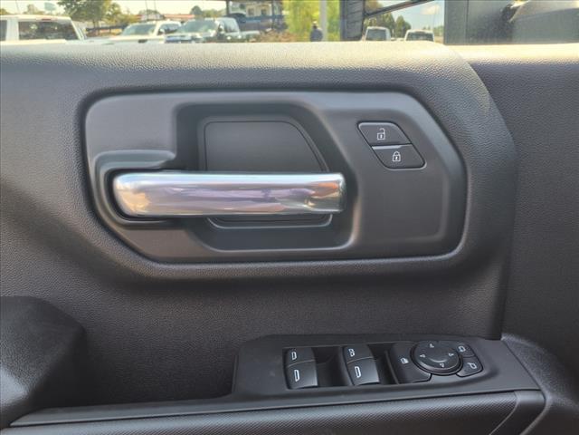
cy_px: 218
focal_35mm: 27
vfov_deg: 51.4
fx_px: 452
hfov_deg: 65.3
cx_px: 290
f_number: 1.9
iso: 40
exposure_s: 1/145
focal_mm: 3.58
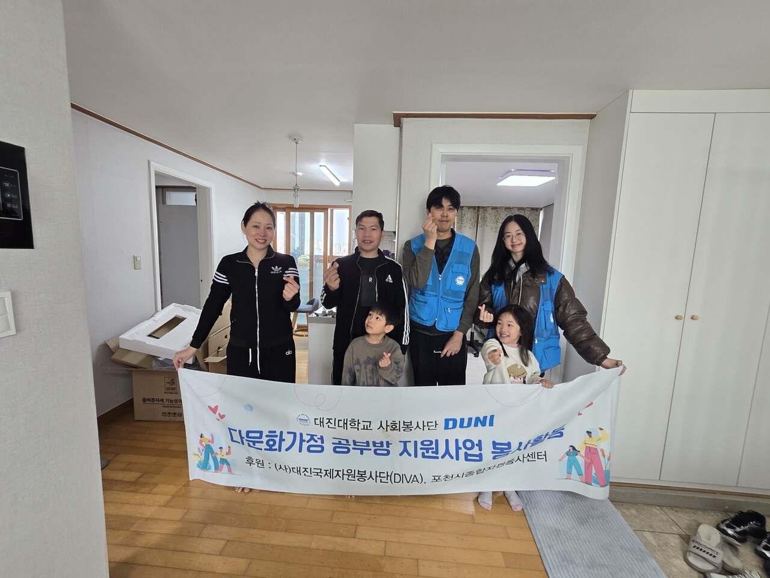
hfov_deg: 106.2
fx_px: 289
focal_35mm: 13
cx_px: 385
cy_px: 289
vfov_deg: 89.9
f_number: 2.2
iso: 125
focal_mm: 2.2
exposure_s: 1/60
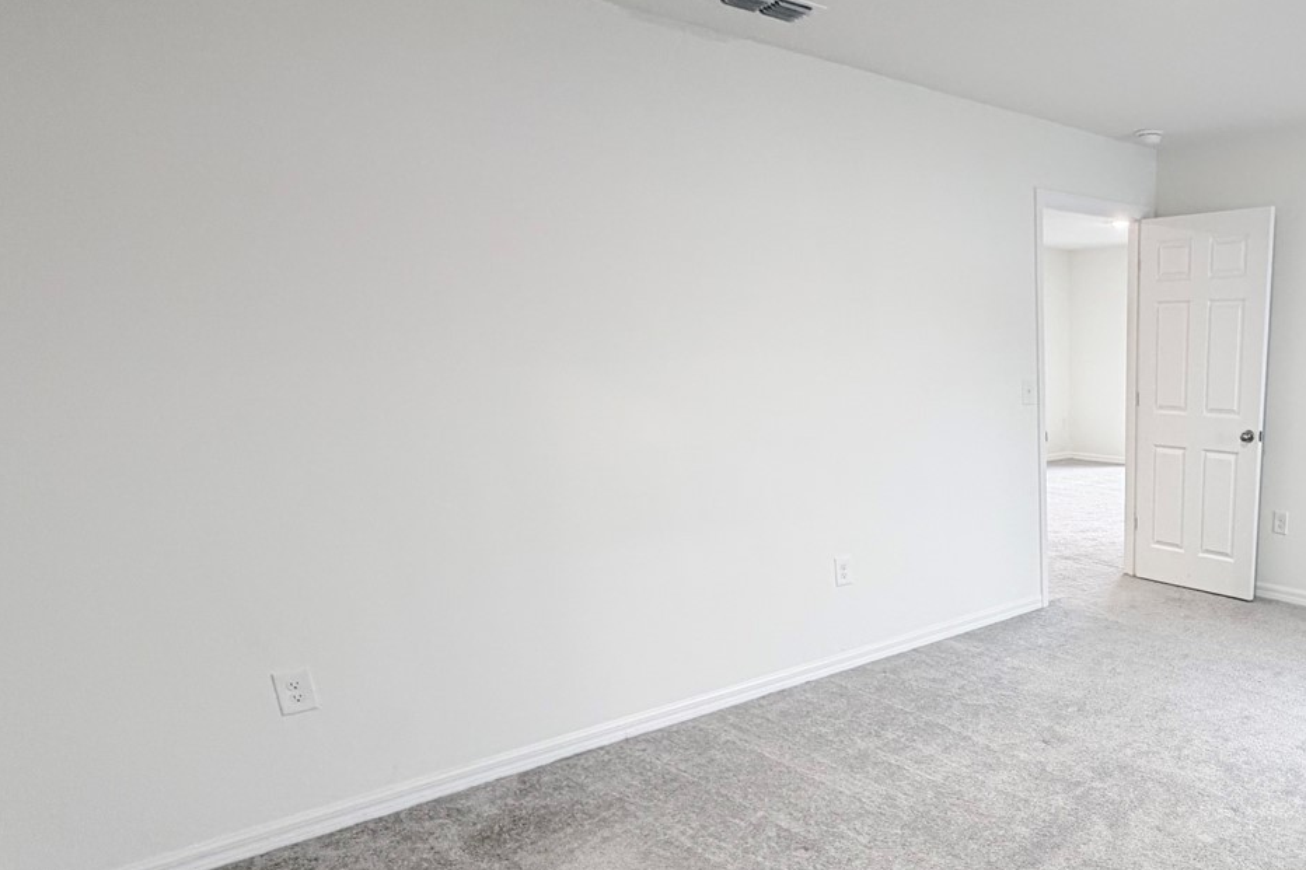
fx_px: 907
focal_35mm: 25
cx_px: 1096
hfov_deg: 63.4
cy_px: 609
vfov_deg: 49.9
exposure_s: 1/60
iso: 250
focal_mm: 2.22
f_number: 2.2
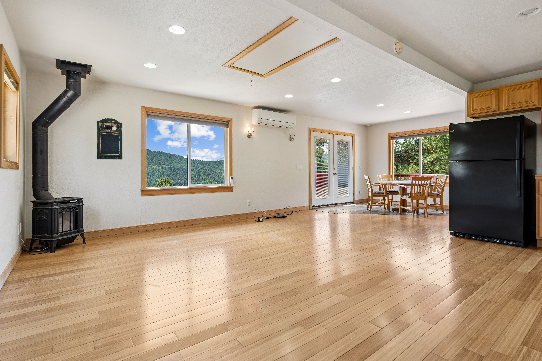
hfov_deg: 90.0
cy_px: 180
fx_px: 271
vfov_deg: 67.4
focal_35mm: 18
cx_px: 271
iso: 100
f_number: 8
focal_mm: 18
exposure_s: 1/15
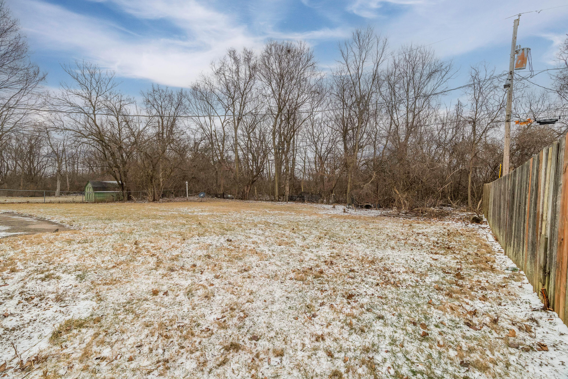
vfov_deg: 73.7
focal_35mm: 16
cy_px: 190
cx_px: 284
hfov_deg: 96.7
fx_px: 252
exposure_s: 1/1600
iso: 500
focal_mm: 16
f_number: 8
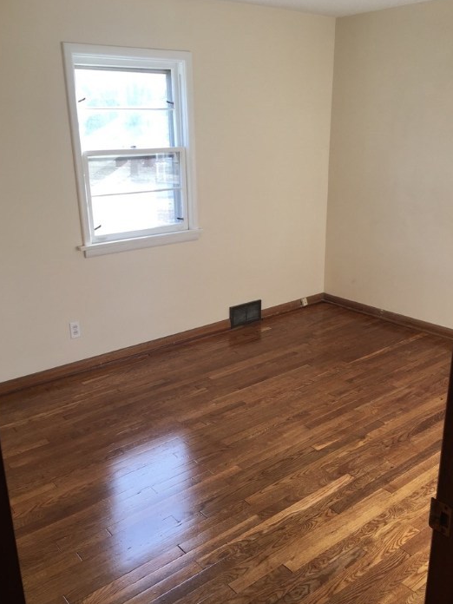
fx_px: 558
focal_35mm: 32
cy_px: 317
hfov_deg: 44.2
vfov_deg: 56.8
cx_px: 231
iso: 25
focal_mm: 4.15
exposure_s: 1/40
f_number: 2.2
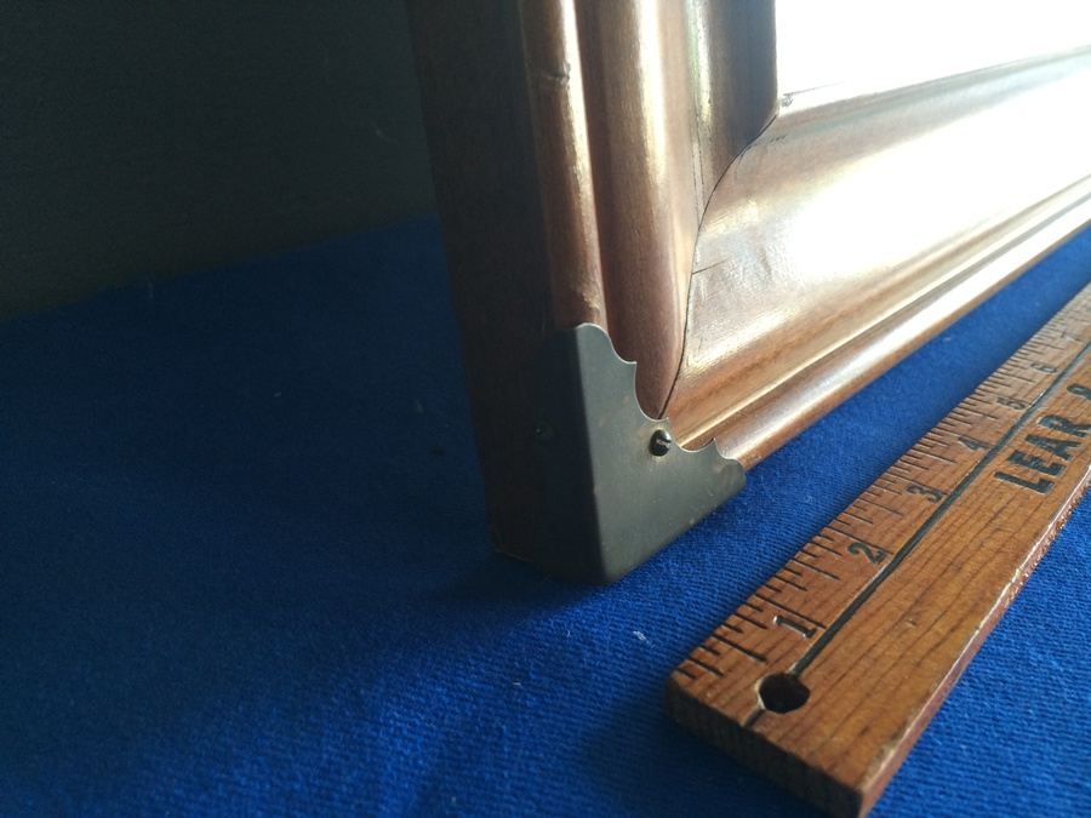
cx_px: 546
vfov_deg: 46.8
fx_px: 946
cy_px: 409
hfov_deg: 60.0
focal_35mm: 30
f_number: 2.2
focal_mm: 4.12
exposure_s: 1/30
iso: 100
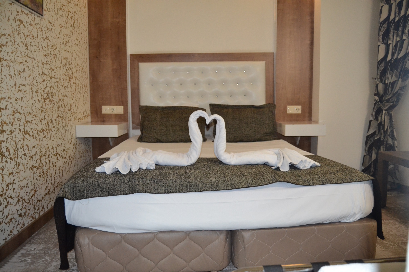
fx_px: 307
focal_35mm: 27
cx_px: 204
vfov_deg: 47.9
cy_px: 136
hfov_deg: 67.4
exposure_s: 1/60
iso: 2200
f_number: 3.5
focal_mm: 18
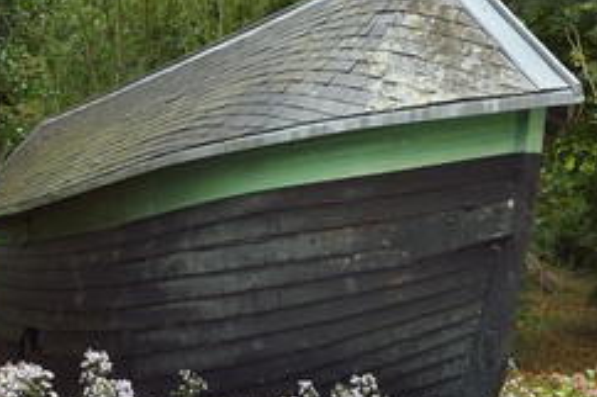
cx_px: 210
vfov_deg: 23.0
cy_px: 202
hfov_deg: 33.7
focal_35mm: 59
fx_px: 978
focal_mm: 34
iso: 800
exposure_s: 1/80
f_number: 9
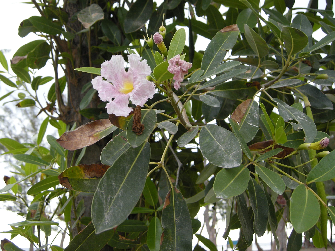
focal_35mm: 35
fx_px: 339
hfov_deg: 52.6
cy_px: 126
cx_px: 168
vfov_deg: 40.7
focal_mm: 7.5
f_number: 3
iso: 64
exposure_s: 1/75
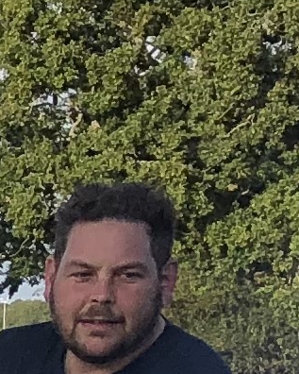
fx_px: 3074
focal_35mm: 278
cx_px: -1240
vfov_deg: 6.6
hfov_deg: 4.6
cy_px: 881
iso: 20
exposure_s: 1/1021
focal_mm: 3.99
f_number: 1.8
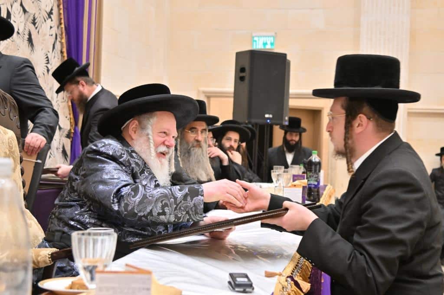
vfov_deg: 23.8
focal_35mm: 57
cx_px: 222
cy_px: 148
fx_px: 703
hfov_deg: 35.1
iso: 800
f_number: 4
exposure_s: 1/200
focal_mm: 38
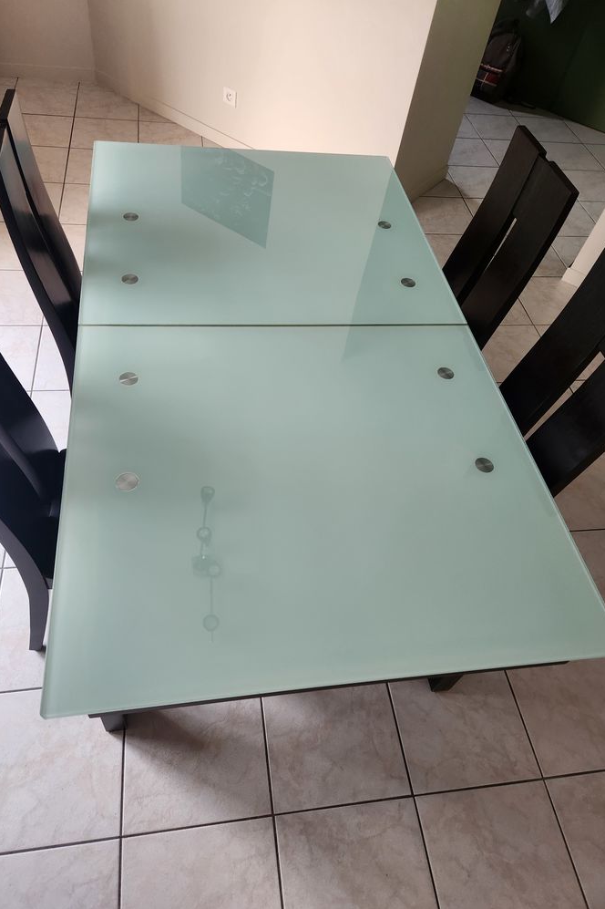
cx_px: 280
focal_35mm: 24
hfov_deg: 53.0
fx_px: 605
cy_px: 455
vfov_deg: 73.8
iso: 160
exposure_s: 1/180
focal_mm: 5.4
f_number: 1.8
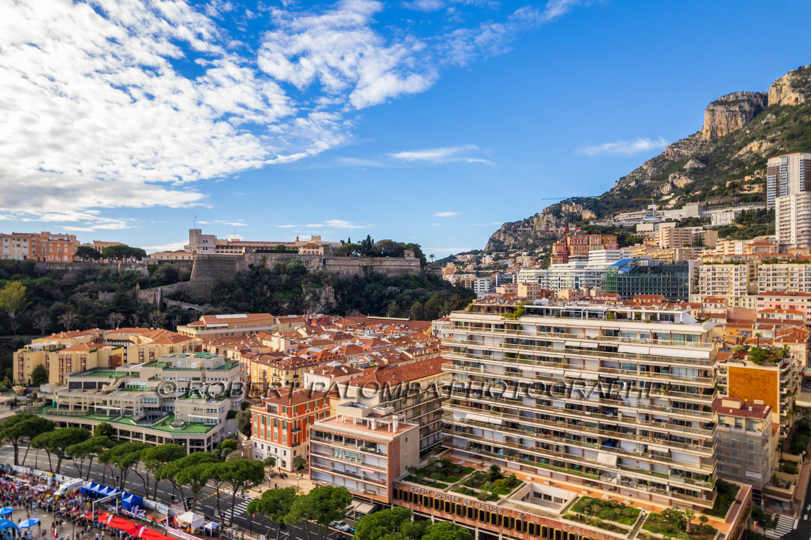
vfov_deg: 57.2
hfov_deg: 78.6
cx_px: 406
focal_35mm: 22
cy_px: 270
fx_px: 495
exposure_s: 1/60
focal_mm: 8.4
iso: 200
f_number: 2.8
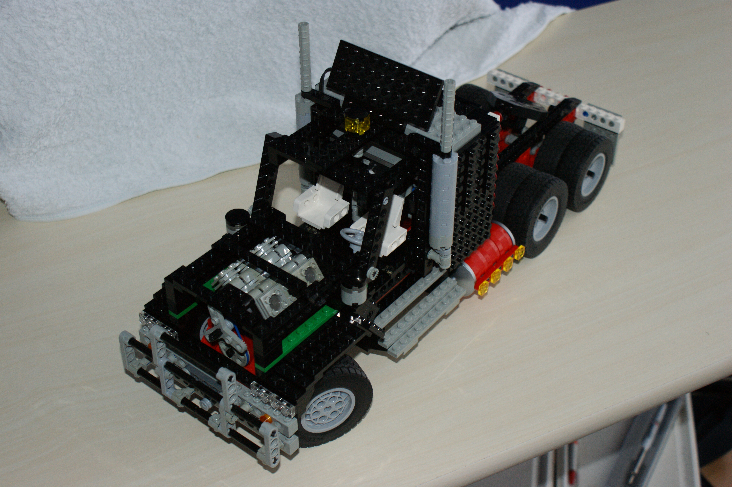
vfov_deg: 25.7
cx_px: 366
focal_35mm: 52
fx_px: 1067
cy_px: 244
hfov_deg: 37.9
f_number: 5.6
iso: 400
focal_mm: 35
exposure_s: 1/60
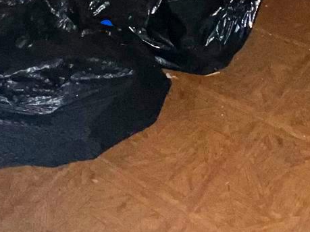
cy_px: -214
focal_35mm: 58
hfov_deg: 32.0
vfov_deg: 18.3
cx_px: 263
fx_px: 519
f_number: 1.8
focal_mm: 1.57
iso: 320
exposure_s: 1/22
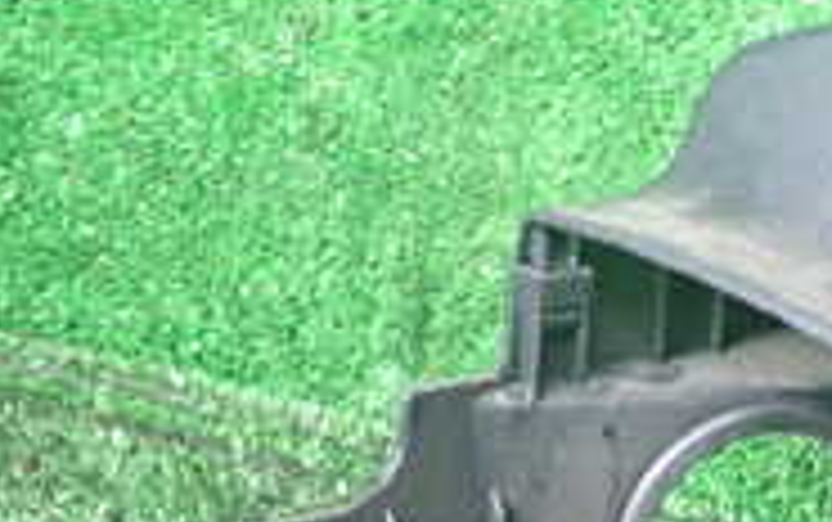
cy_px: 657
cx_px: 980
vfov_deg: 12.4
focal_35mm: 103
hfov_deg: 19.1
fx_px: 2338
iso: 500
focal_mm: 5.4
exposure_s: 1/30
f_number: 2.3
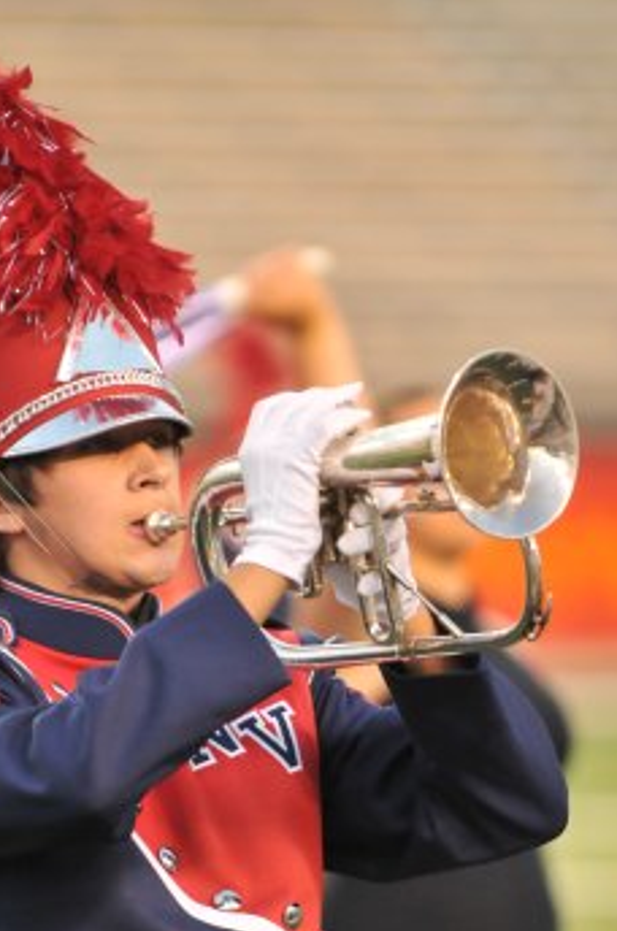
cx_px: 269
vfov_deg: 3.9
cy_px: 804
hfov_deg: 2.6
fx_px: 13525
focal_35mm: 524
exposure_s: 1/200
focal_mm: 200
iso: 800
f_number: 2.8
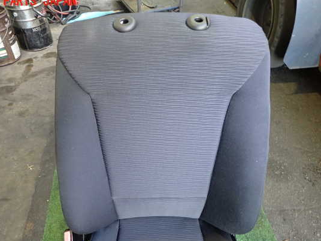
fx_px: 260
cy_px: 129
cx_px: 147
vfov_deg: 49.7
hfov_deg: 63.3
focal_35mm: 28
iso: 200
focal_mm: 4.5
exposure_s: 1/30
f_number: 2
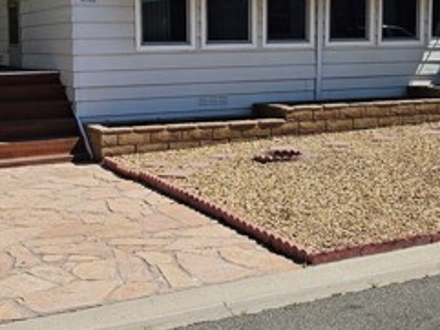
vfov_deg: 23.9
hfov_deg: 31.7
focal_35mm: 61
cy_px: 111
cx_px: 208
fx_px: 776
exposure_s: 1/2820
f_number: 1.8
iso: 25
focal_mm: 5.4
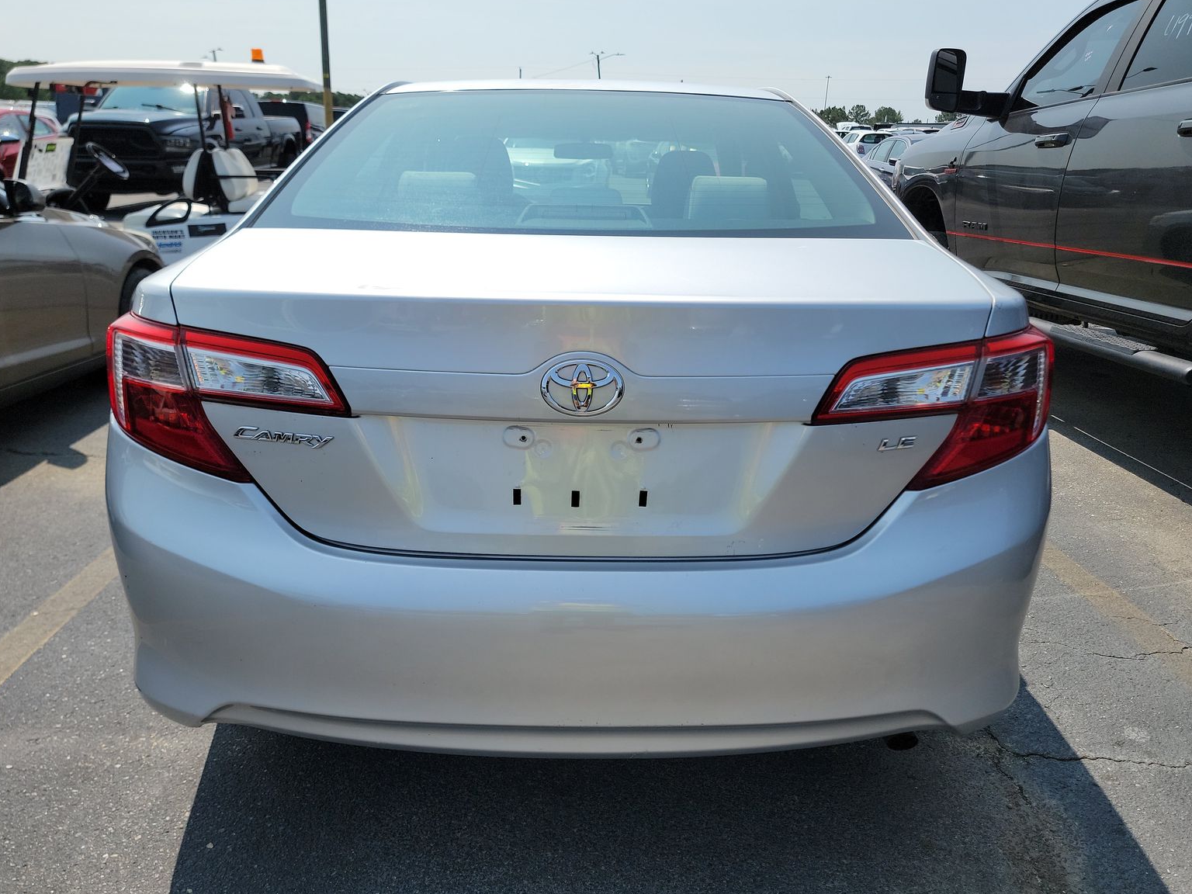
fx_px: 861
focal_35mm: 25
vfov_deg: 54.9
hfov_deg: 69.4
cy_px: 457
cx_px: 577
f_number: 1.8
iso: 50
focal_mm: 6.7
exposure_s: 1/1007
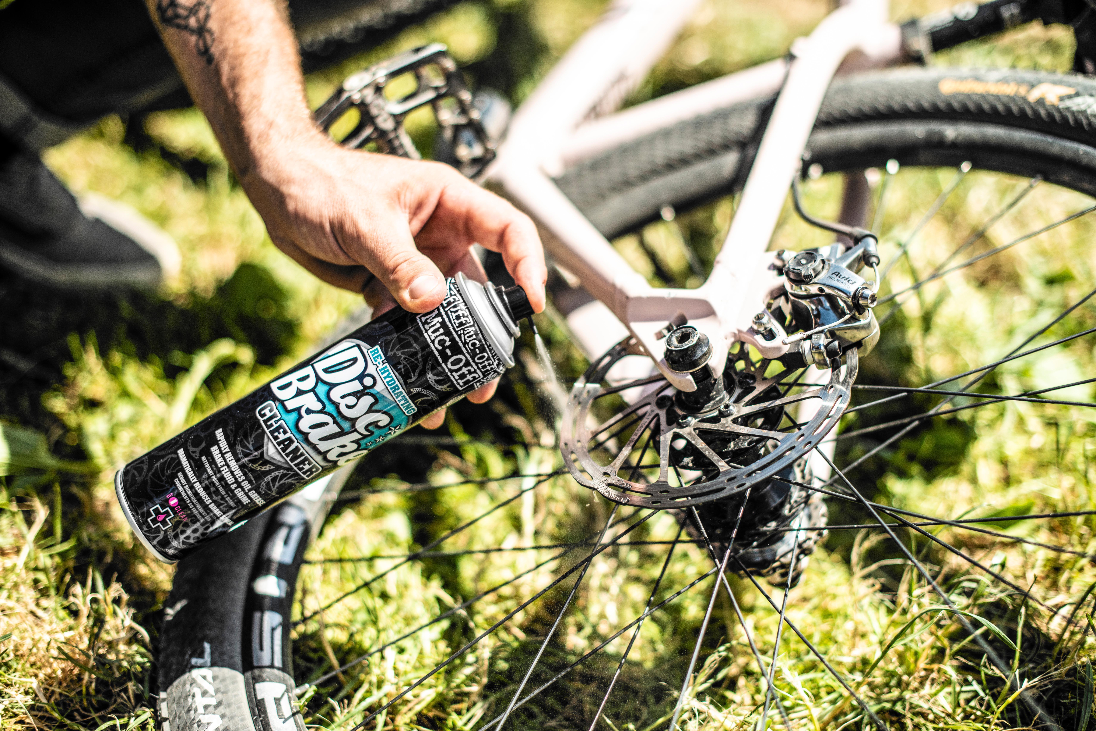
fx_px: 1523
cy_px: 366
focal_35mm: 50
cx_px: 548
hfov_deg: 39.6
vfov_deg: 27.0
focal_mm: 50
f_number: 2.8
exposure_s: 1/8000
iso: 320
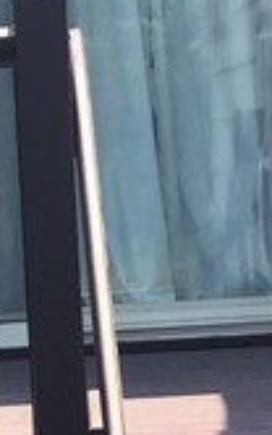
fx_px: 2404
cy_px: 469
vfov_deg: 10.2
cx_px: -39
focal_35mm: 203
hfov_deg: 6.4
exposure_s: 1/341
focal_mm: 3.3
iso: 25
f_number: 2.4
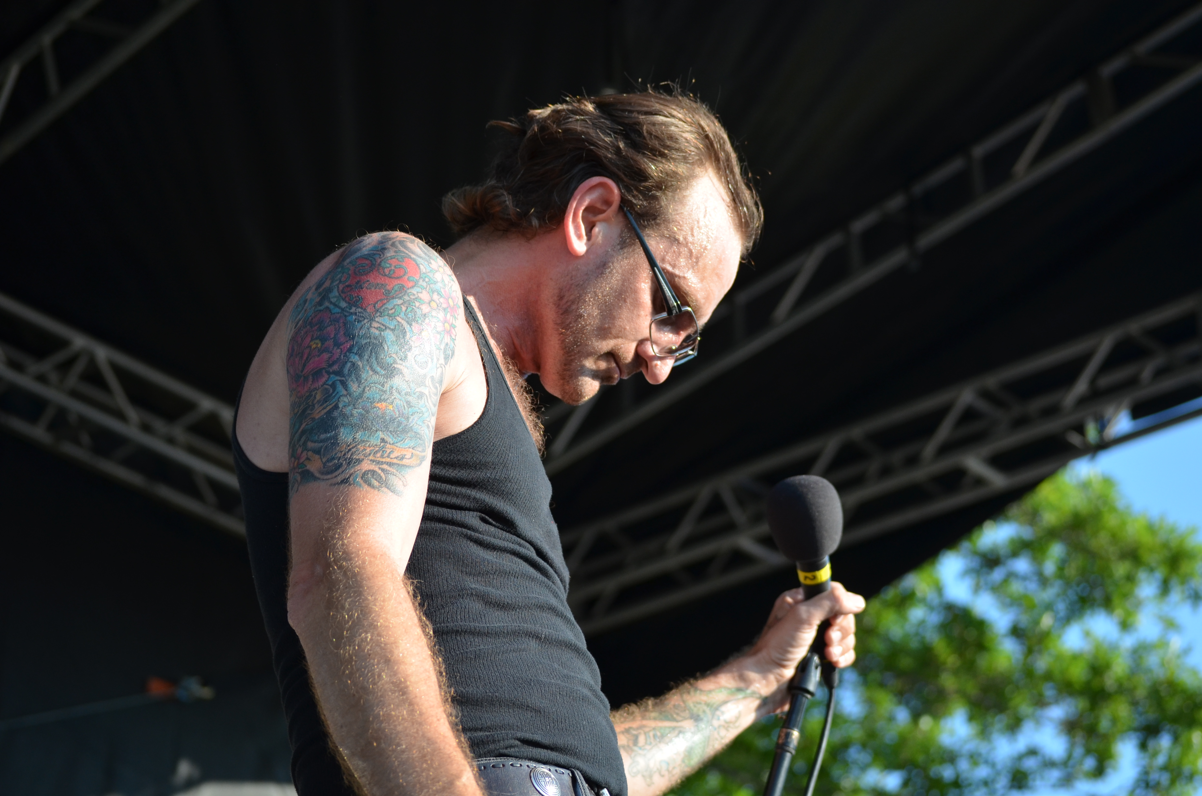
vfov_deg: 16.5
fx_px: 2749
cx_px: 601
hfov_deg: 24.7
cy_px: 398
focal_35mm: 82
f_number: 4
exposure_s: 1/1000
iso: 400
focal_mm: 55
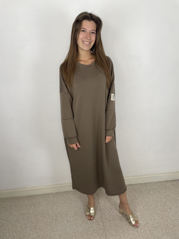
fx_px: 179
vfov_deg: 67.3
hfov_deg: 53.1
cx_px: 90
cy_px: 120
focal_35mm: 26
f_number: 1.6
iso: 50
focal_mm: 4.2
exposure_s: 1/100
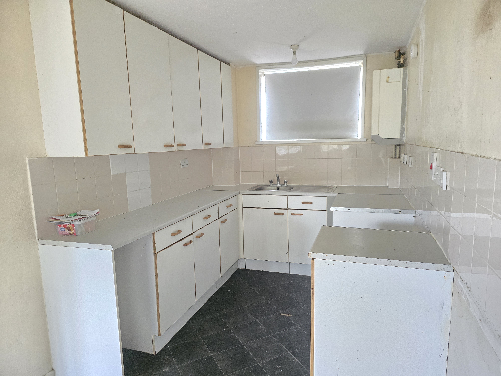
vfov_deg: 58.9
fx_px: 333
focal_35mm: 23
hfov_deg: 73.9
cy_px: 188
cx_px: 250
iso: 2000
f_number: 1.7
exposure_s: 1/100
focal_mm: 6.3
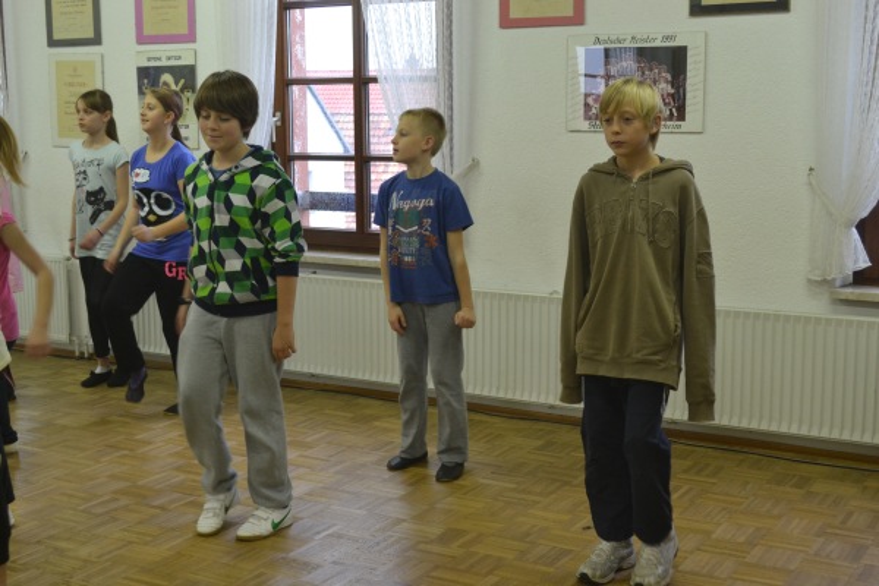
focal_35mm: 48
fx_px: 1172
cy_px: 293
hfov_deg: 41.1
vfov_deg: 28.1
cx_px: 440
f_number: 4.8
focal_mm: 32
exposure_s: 1/60
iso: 1000
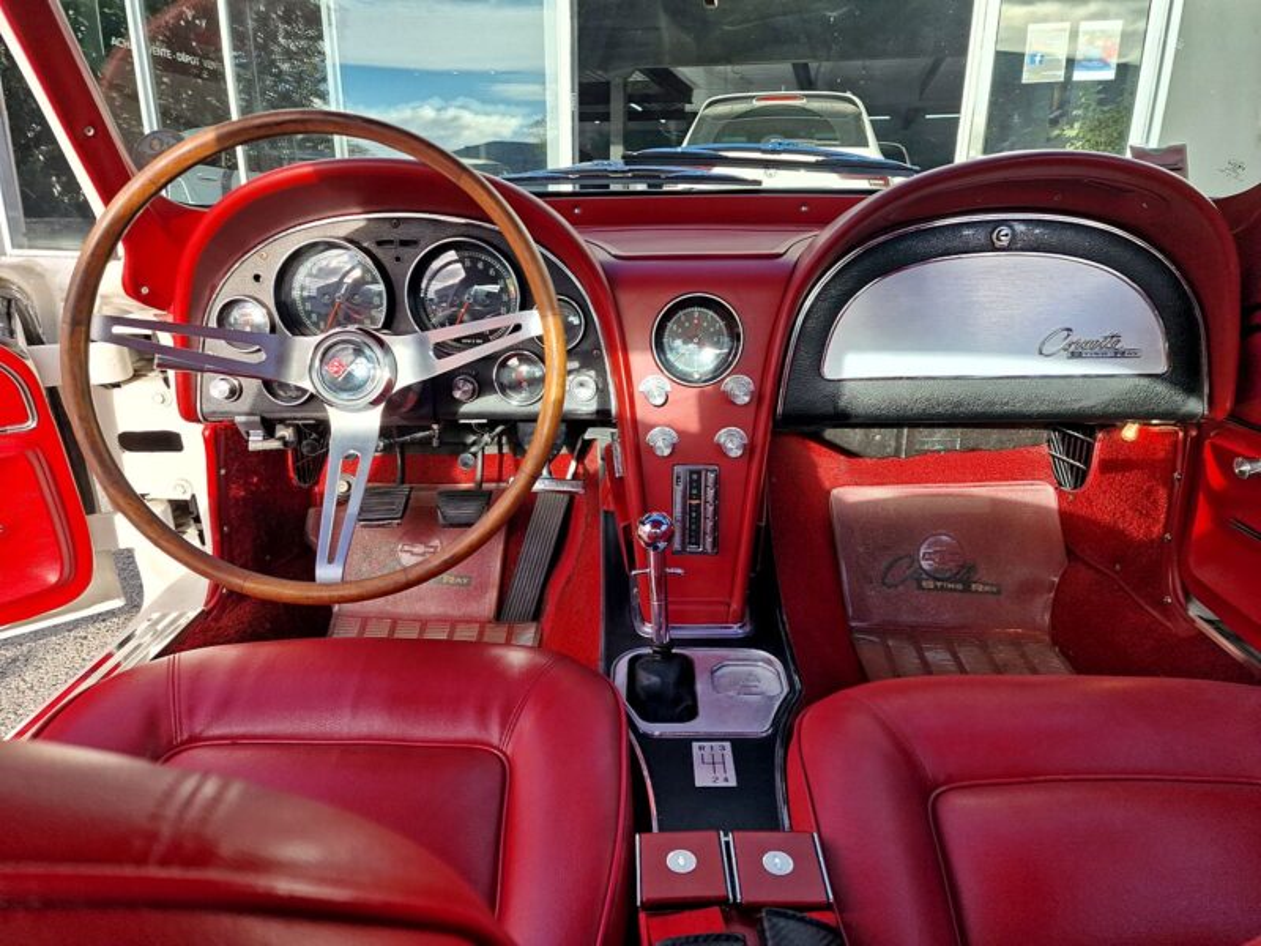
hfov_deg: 73.9
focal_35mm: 23
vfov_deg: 58.9
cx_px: 630
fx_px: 838
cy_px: 473
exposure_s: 1/236
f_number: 1.8
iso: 50
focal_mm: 6.4
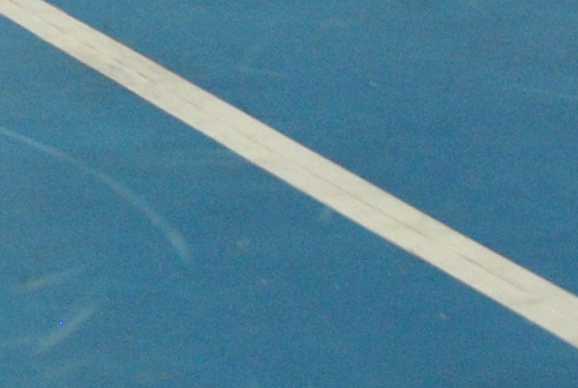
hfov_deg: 10.1
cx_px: -712
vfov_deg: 7.1
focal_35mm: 182
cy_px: -586
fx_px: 2927
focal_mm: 18
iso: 800
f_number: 5.6
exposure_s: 1/125
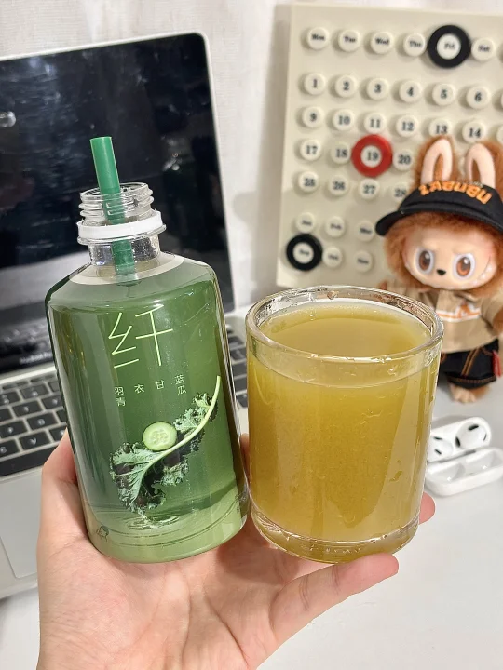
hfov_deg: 28.0
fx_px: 1007
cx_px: 252
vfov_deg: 36.8
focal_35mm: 52
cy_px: 335
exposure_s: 1/100
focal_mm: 5.96
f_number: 1.6
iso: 40
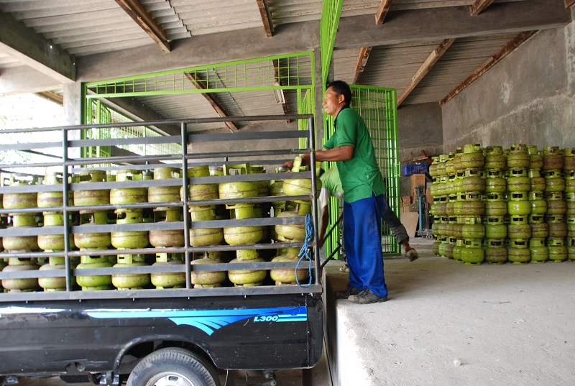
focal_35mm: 27
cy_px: 193
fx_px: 432
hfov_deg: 67.3
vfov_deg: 48.1
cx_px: 288
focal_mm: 18
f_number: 8
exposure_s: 1/13
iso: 400
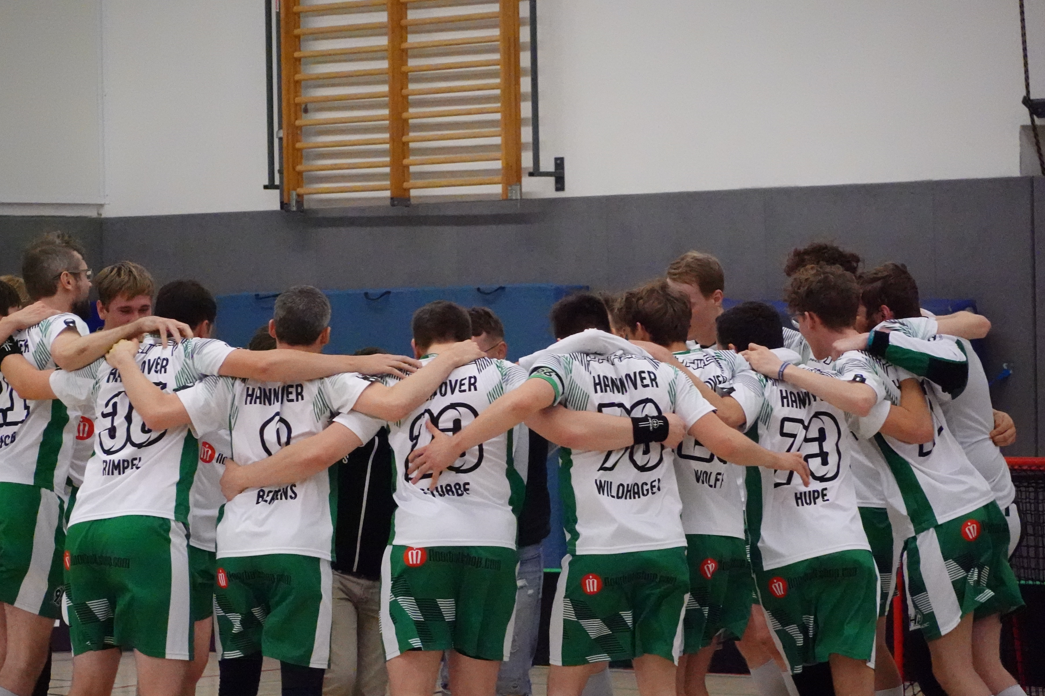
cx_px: 449
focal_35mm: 192
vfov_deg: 7.2
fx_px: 5573
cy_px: 399
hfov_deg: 10.7
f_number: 4.5
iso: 6400
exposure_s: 1/500
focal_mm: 60.05
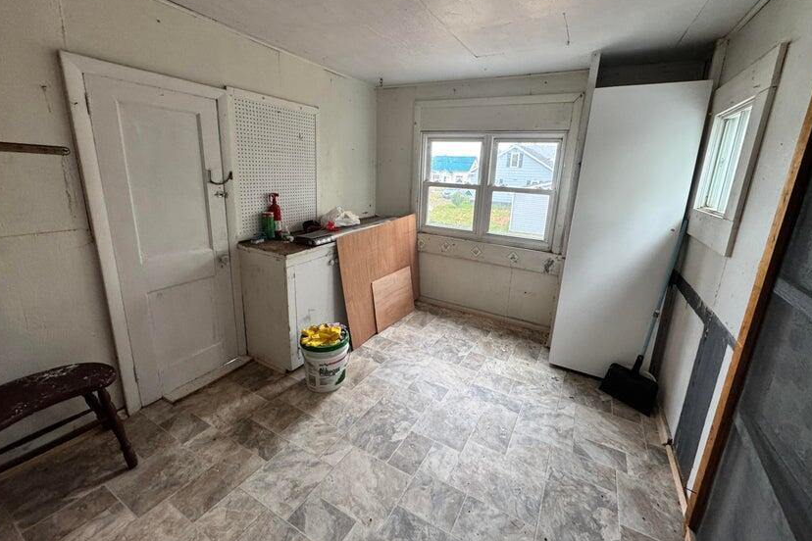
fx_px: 338
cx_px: 409
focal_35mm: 15
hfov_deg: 100.4
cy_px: 252
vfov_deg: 77.2
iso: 250
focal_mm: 2.22
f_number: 2.2
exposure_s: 1/99
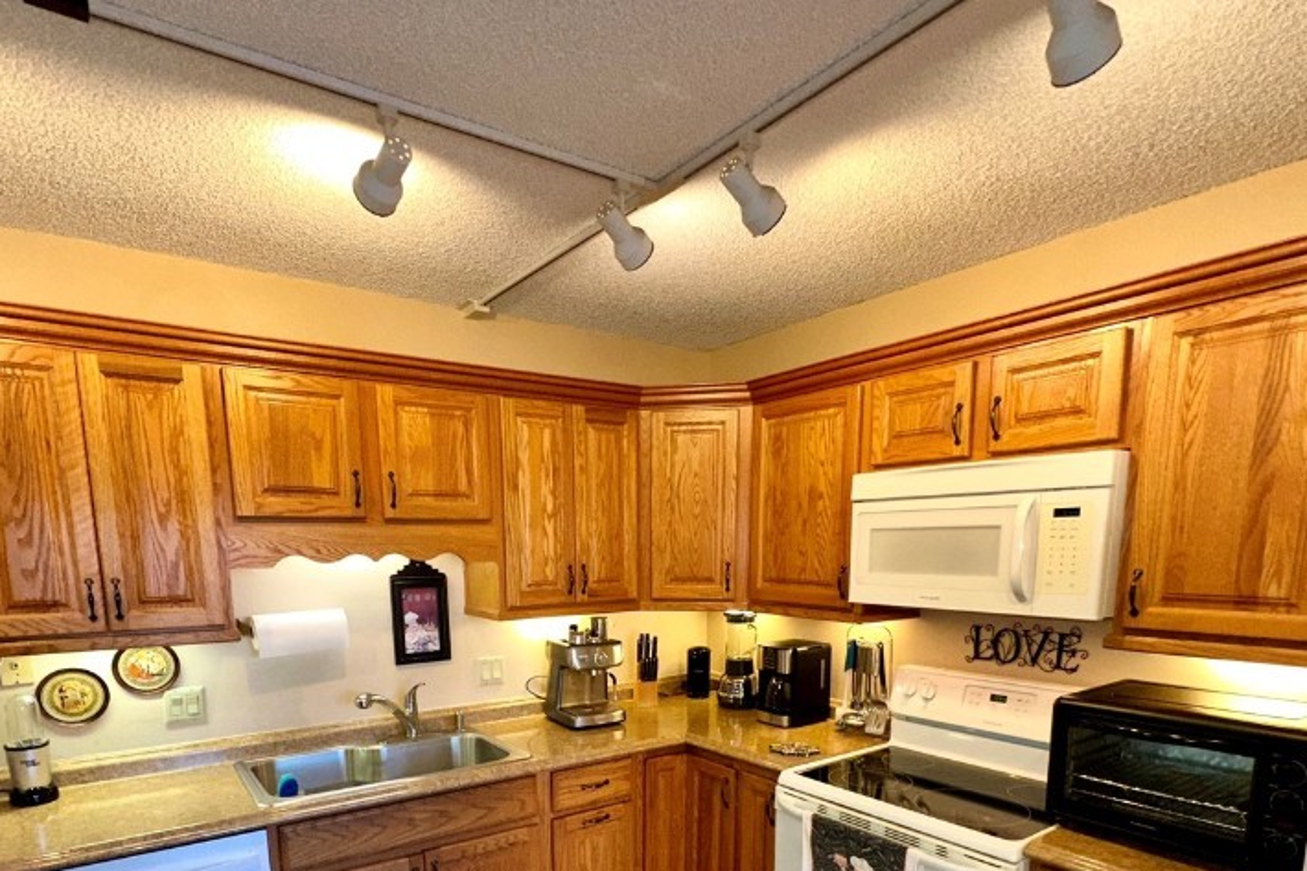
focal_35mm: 21
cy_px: 678
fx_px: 762
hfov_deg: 81.2
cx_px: 630
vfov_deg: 55.9
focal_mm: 2.22
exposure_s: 1/60
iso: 160
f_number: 2.2
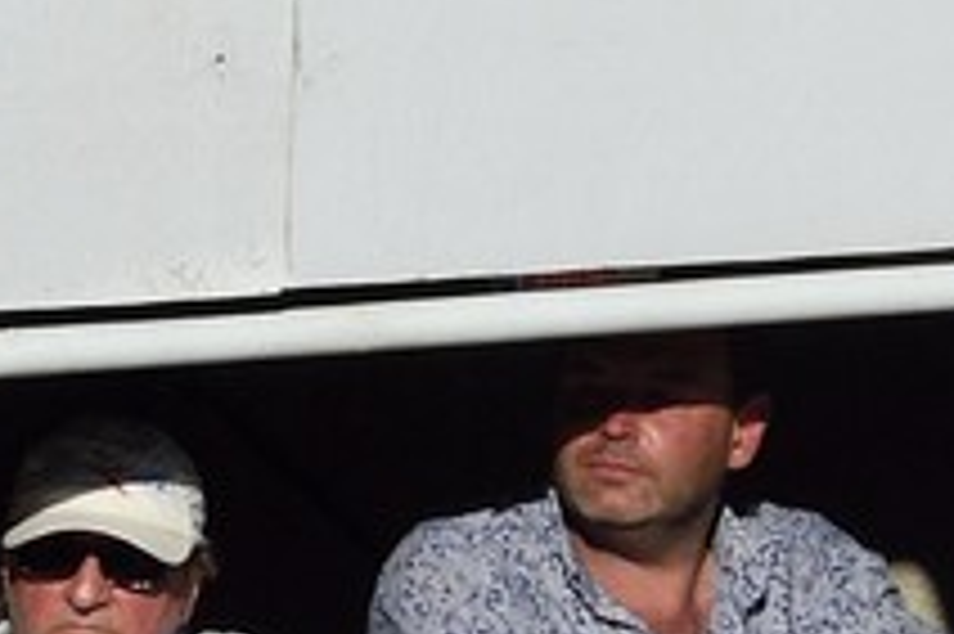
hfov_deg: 1.4
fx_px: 39956
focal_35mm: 1509
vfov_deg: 0.9
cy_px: 1133
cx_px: -1786
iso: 400
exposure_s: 1/1250
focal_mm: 200
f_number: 10
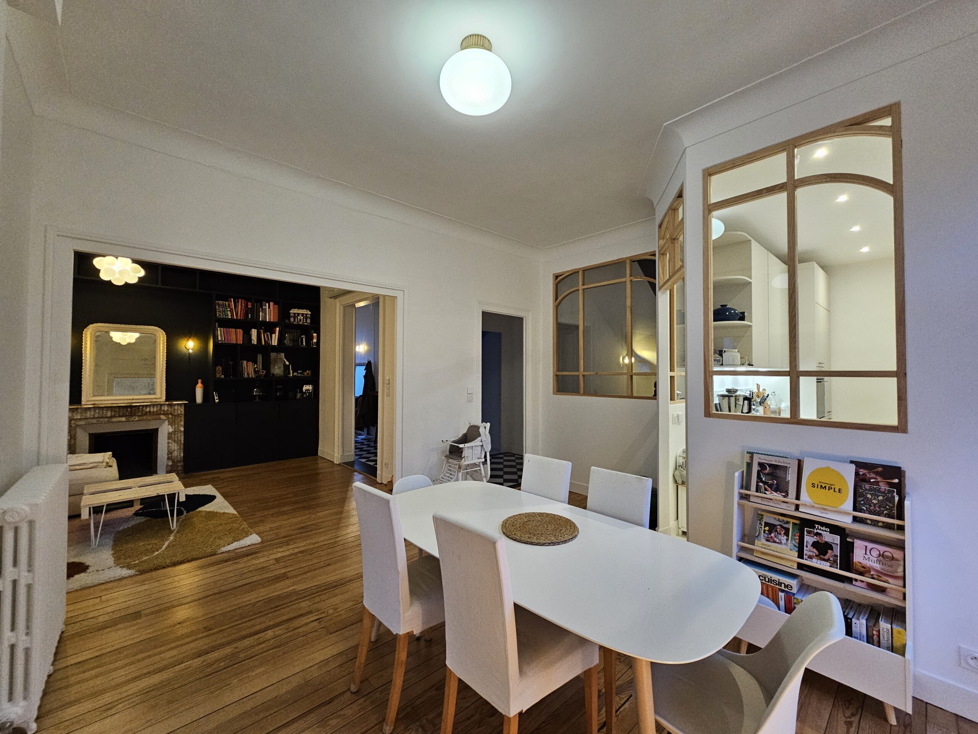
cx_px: 489
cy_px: 367
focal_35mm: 13
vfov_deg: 89.9
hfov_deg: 106.2
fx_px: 367
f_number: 2.2
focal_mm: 2.2
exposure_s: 1/50
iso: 250
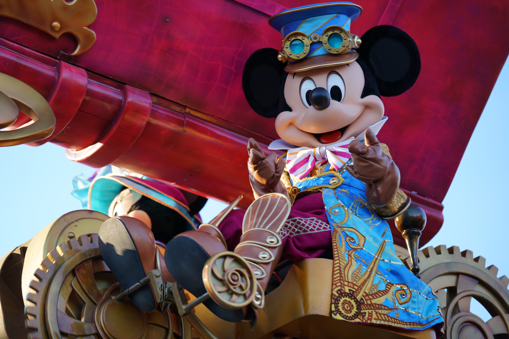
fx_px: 1725
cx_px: 254
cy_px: 170
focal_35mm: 122
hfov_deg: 16.8
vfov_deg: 11.2
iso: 100
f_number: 2.8
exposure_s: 1/250
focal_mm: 122
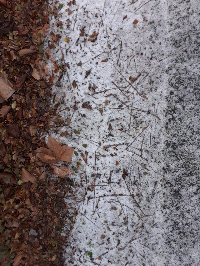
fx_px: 208
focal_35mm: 27
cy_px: 133
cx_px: 100
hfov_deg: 51.4
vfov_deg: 65.3
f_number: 1.9
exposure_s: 1/109
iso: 40
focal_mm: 3.6
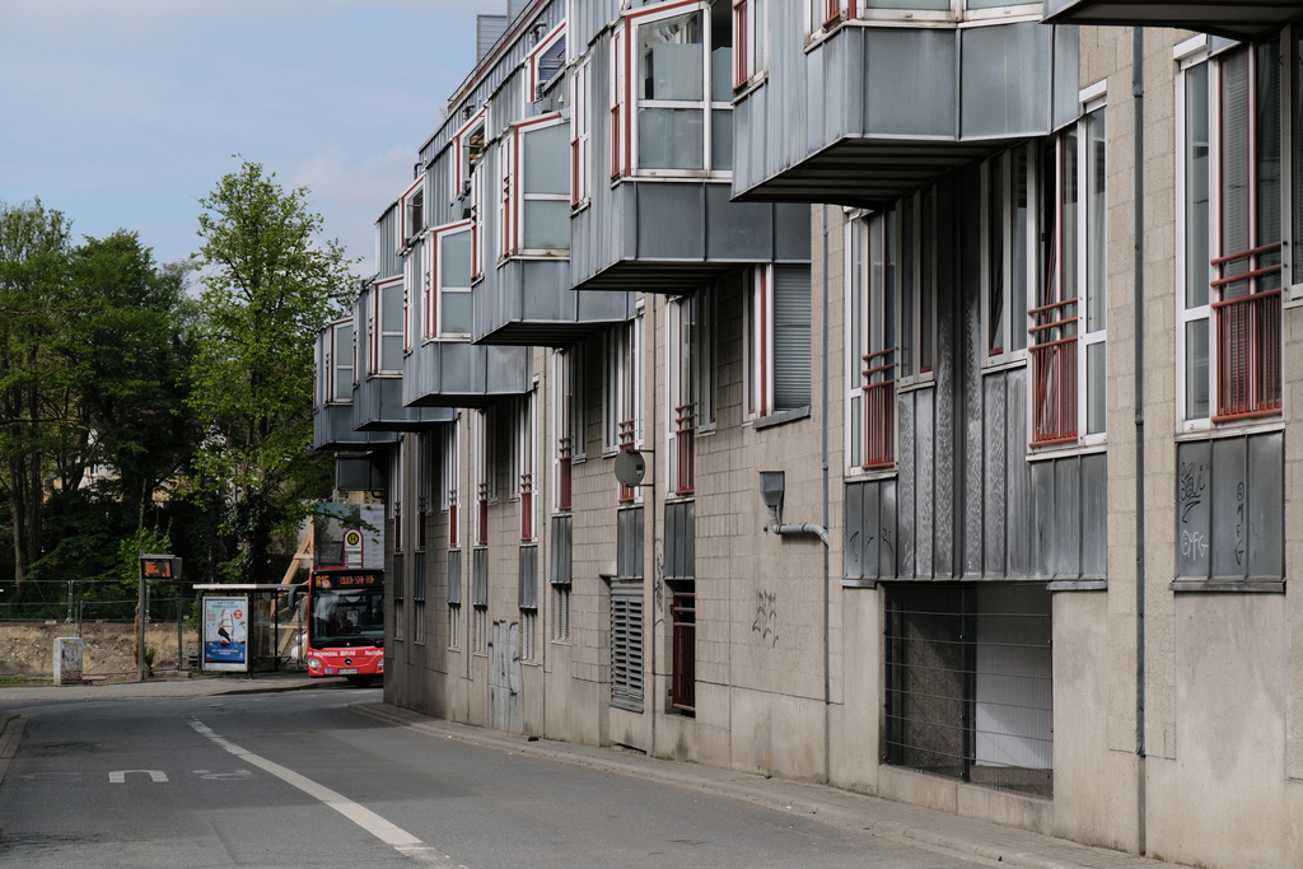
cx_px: 652
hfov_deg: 20.2
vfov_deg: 13.6
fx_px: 3656
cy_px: 434
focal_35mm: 101
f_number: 8
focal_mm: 67.6
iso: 640
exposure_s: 1/1500
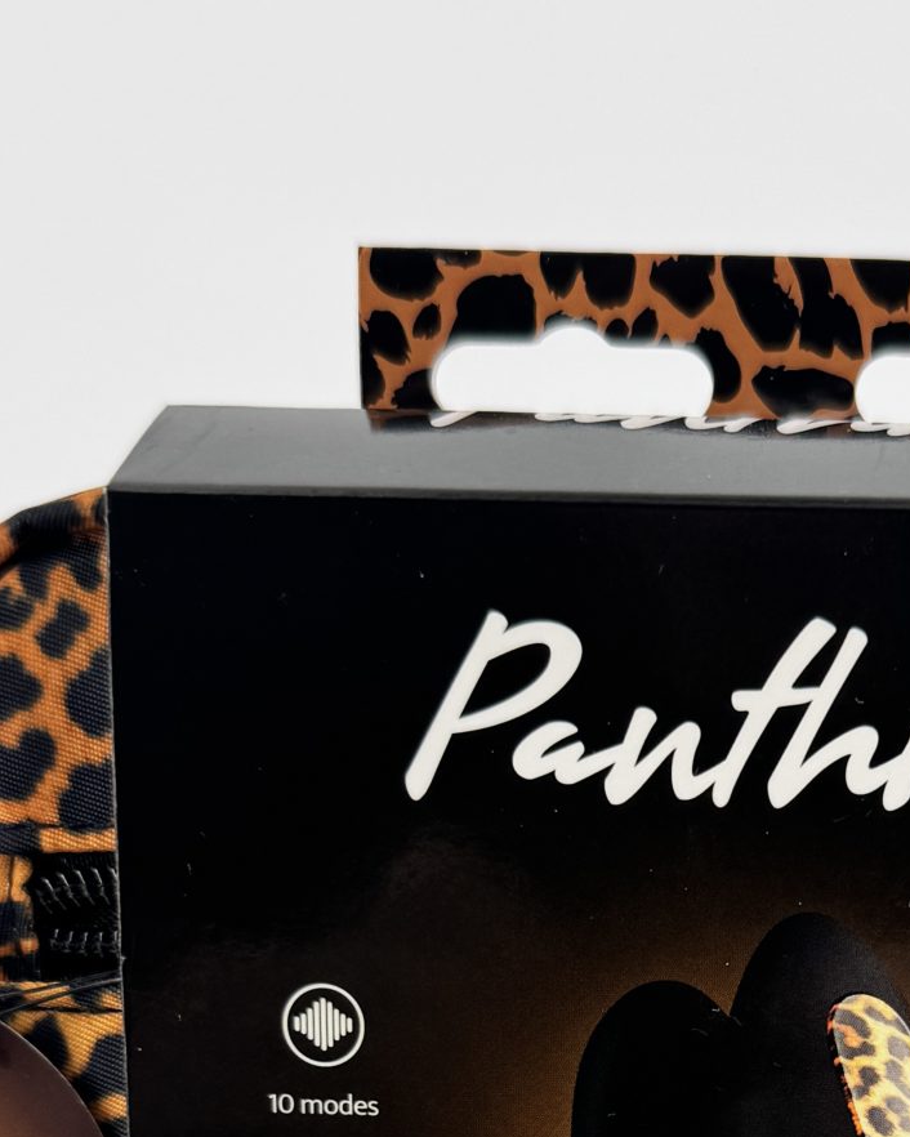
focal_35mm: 68
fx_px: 2288
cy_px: 1310
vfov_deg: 25.5
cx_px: 741
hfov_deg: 22.2
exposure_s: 1/730
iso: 80
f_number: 1.78
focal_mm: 6.76
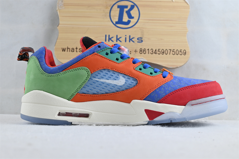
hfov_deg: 45.0
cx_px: 120
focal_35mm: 44
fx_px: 289
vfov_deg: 30.8
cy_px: 80
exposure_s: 1/40
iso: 100
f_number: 4.8
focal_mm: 29
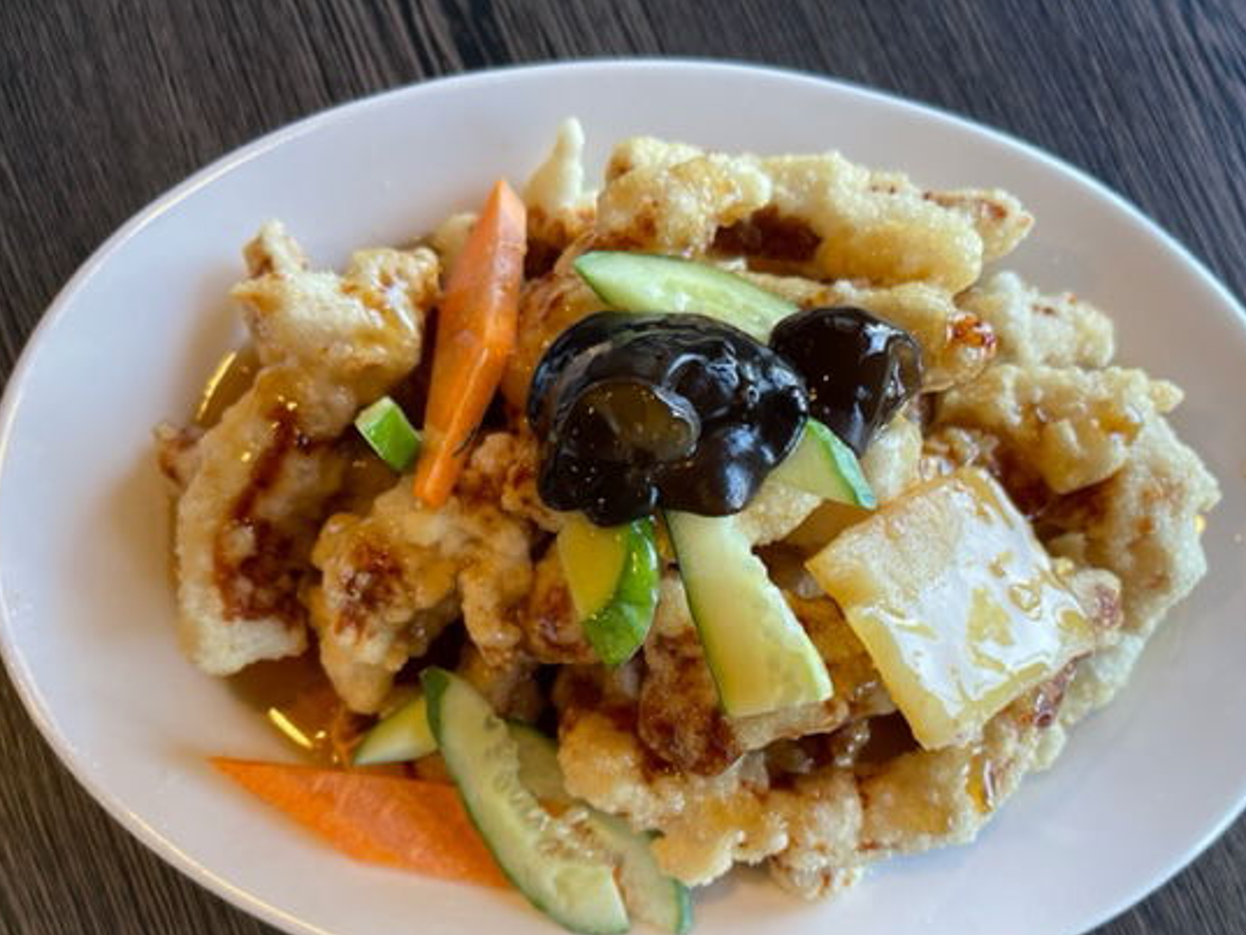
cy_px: 552
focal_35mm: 31
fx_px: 1116
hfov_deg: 58.3
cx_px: 668
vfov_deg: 45.3
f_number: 1.6
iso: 100
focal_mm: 5.1
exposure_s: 1/120
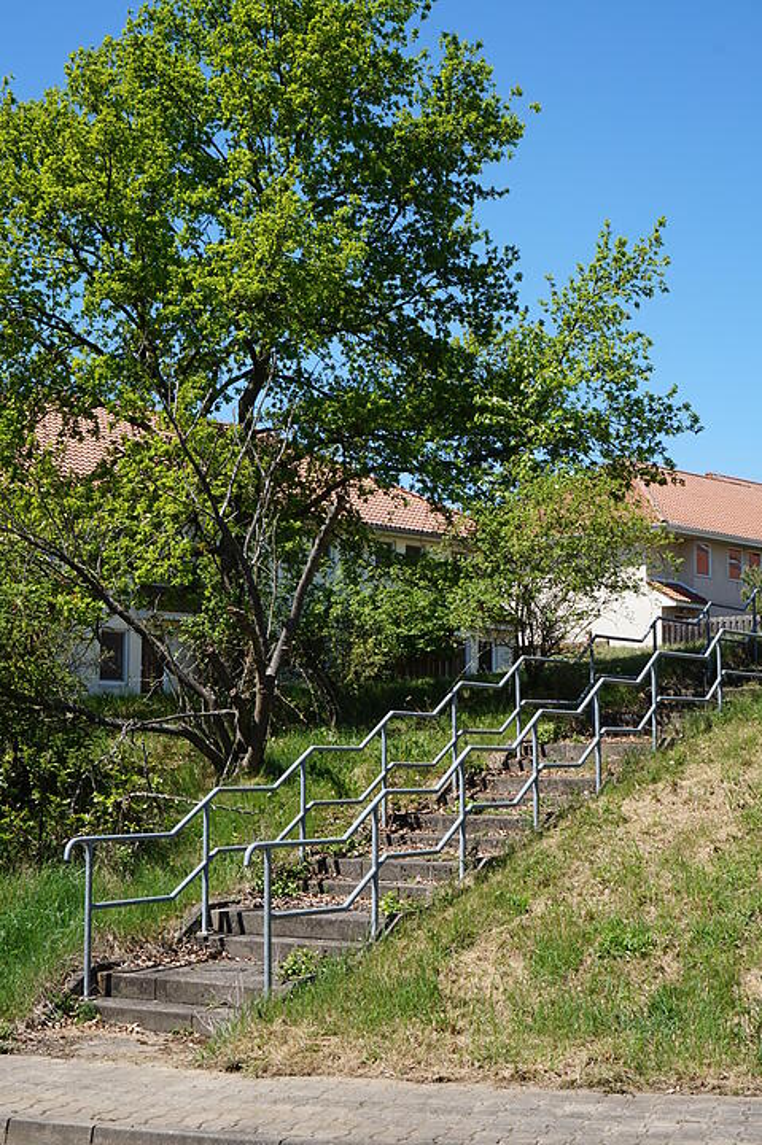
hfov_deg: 26.4
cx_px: 381
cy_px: 572
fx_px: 1621
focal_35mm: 51
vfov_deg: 38.9
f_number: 13
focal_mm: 34
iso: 100
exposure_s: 1/80
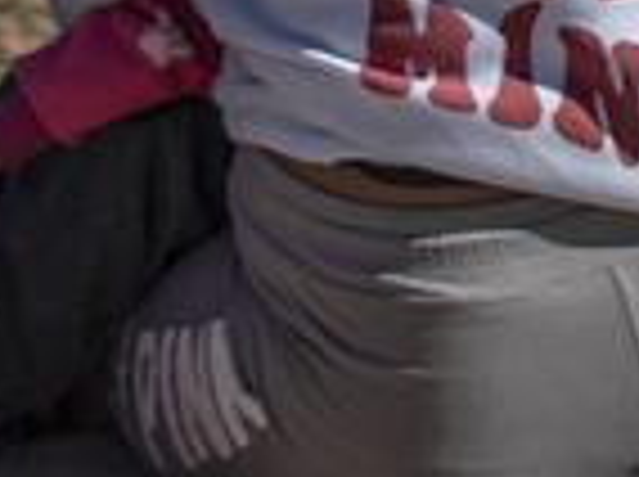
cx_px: -216
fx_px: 7500
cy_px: -810
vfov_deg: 3.6
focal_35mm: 407
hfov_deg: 4.9
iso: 50
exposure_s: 1/8000
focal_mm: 50
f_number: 2
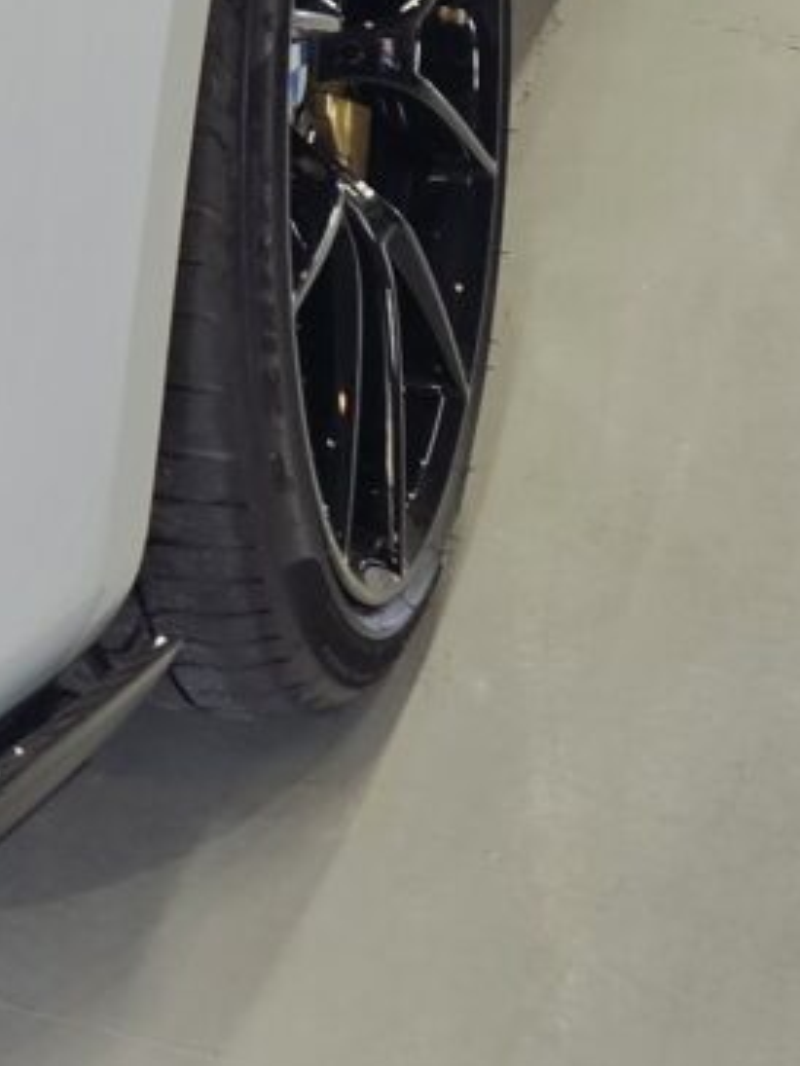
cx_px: -946
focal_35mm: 121
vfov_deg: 14.2
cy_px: -926
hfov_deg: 10.9
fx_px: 3726
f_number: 1.7
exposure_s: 1/100
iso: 100
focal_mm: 6.3
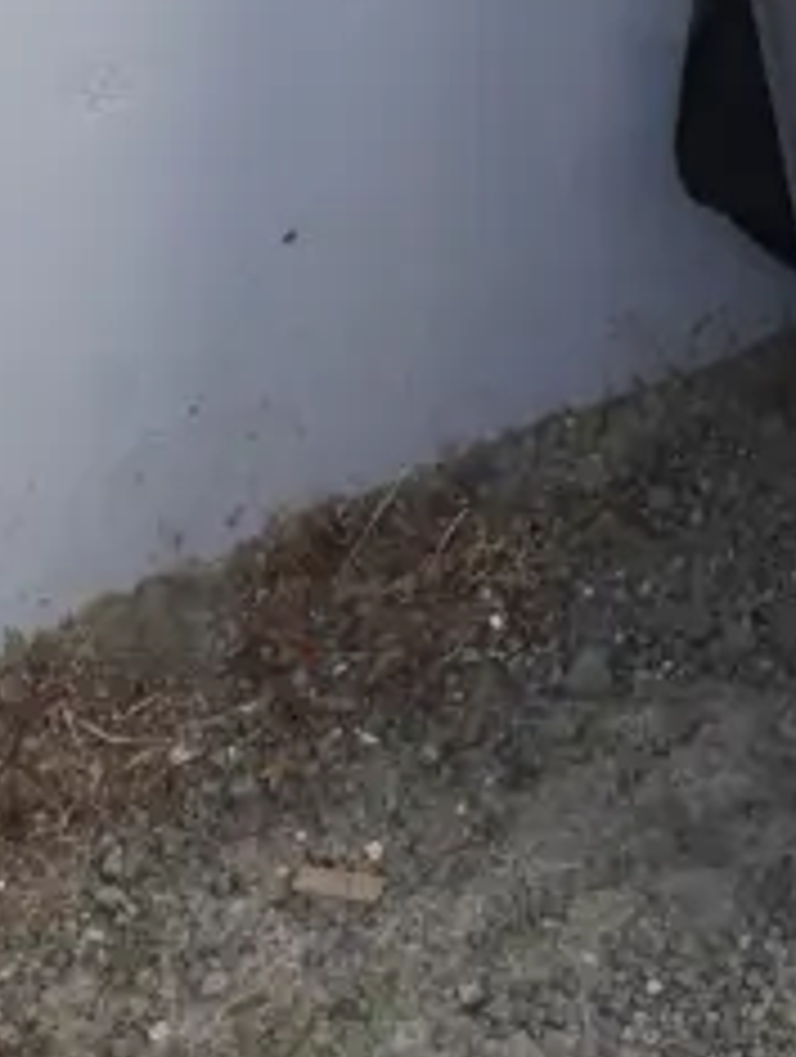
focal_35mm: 148
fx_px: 4525
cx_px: 1482
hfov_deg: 9.5
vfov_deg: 11.7
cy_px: -1192
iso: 200
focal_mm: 17
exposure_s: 1/250
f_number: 5.6
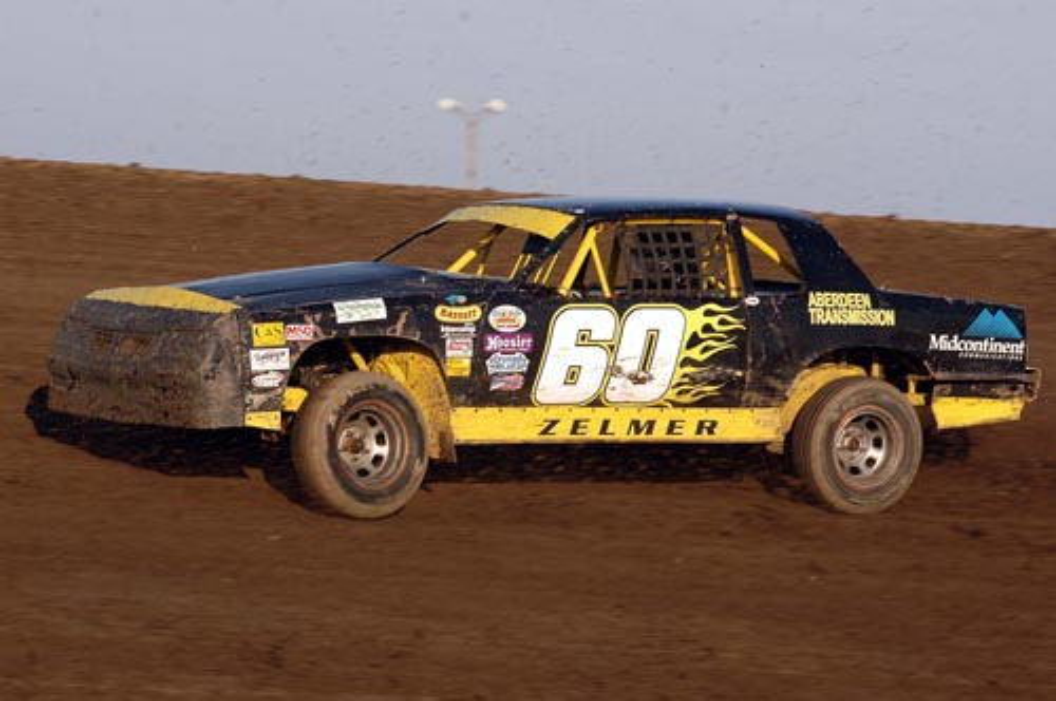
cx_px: 528
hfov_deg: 10.2
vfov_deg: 6.8
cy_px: 350
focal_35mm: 202
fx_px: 5932
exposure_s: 1/500
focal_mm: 135
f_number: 7.1
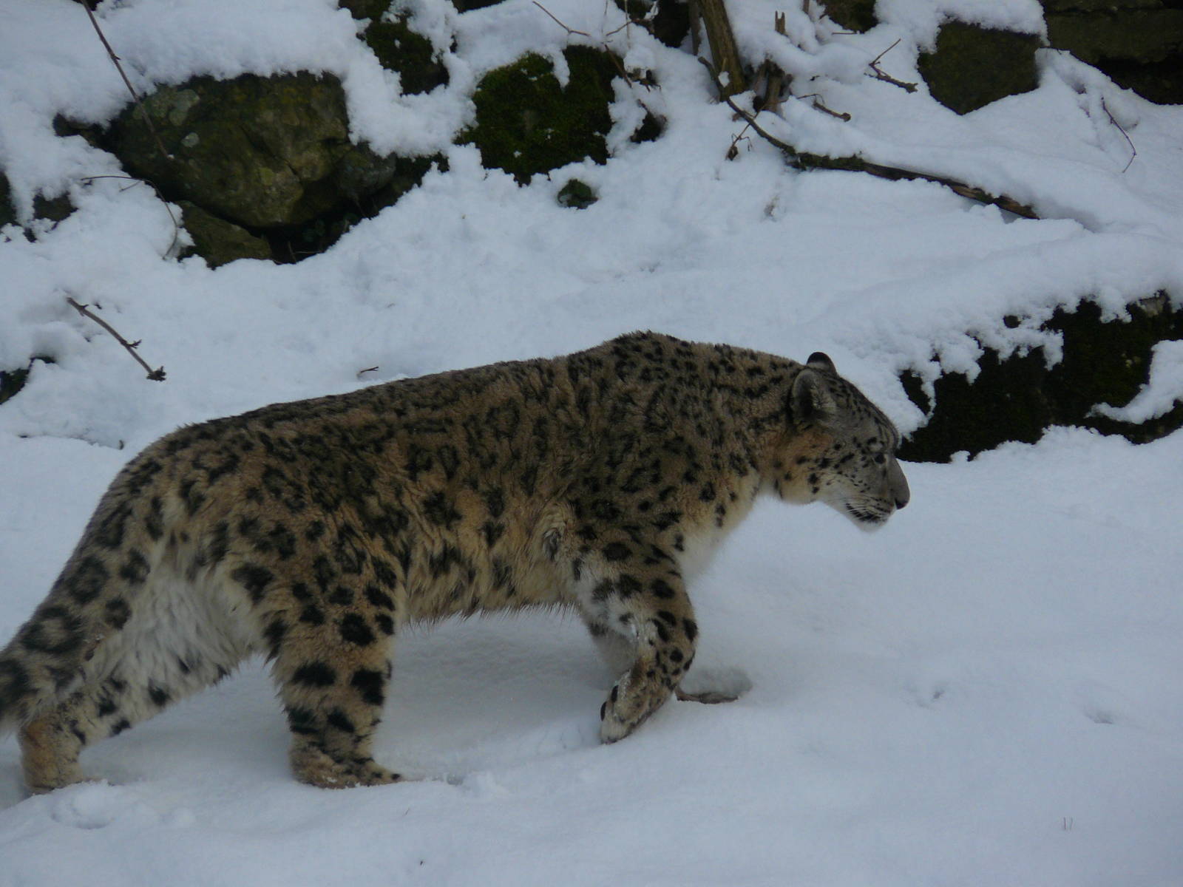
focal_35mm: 400
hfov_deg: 5.0
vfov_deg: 3.7
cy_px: 444
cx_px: 592
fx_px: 13670
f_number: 4.5
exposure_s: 1/800
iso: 100
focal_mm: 66.7
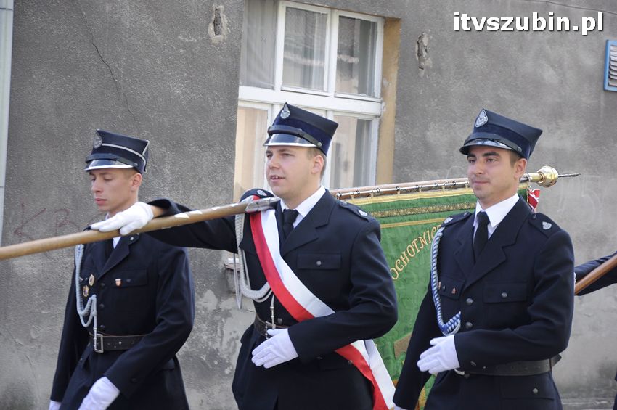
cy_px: 205
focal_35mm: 120
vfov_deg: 11.4
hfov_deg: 17.1
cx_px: 308
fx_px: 2055
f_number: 5.3
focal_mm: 80
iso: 400
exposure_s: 1/250
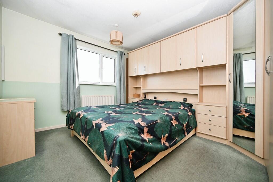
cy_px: 91
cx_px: 136
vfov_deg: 81.2
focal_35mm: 14
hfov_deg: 104.2
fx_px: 106
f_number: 4.5
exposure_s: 1/80
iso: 100
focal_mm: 14
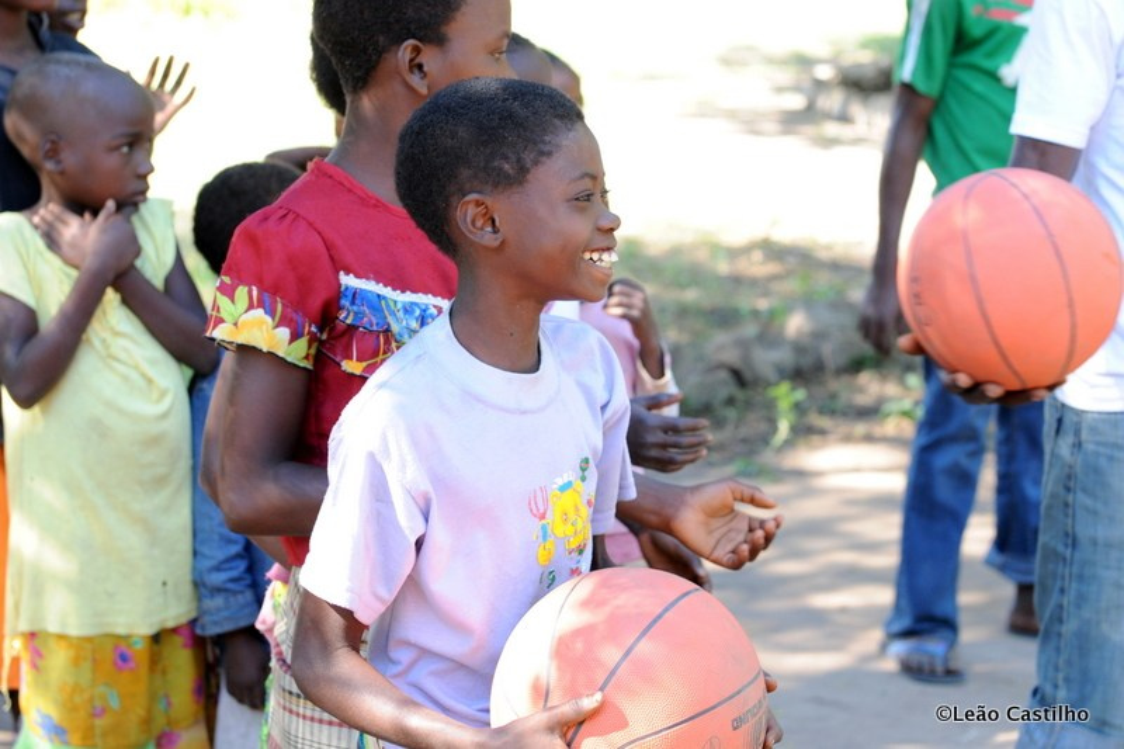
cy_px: 374
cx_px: 562
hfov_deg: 28.8
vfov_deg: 19.4
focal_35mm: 70
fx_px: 2185
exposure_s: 1/160
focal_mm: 70
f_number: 5
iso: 800
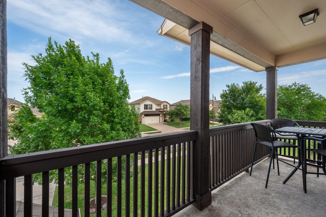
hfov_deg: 104.3
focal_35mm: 14
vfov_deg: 81.1
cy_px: 108
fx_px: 127
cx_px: 163
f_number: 8
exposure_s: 1/40
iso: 100
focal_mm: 14
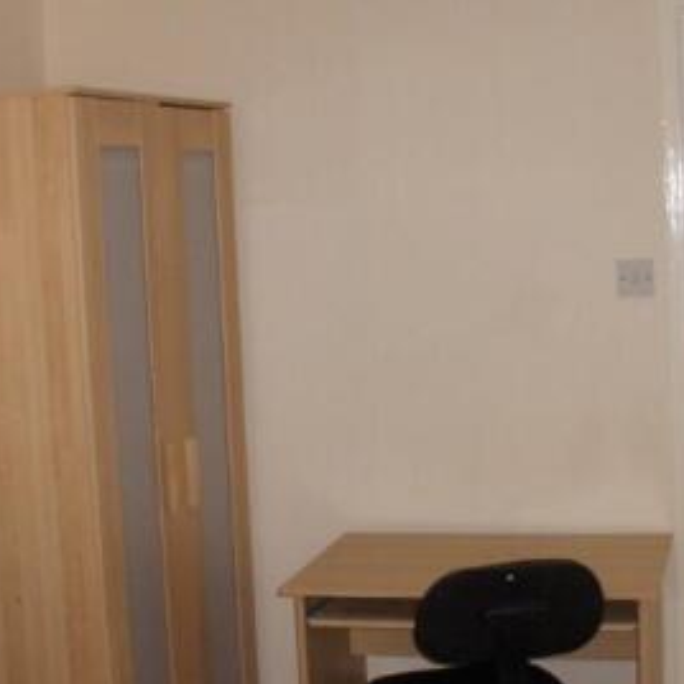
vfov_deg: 31.6
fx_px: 1207
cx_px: 420
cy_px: 389
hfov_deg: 31.5
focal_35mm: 54
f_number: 2.8
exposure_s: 1/60
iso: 54
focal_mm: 5.8
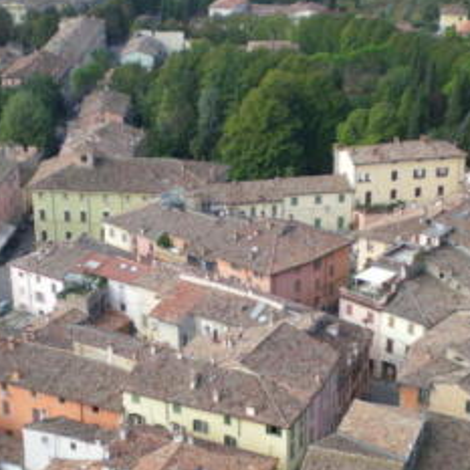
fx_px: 1106
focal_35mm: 72
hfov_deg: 24.0
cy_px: 350
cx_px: 214
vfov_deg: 23.8
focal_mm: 6.3
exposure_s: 1/252
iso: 50
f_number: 3.1
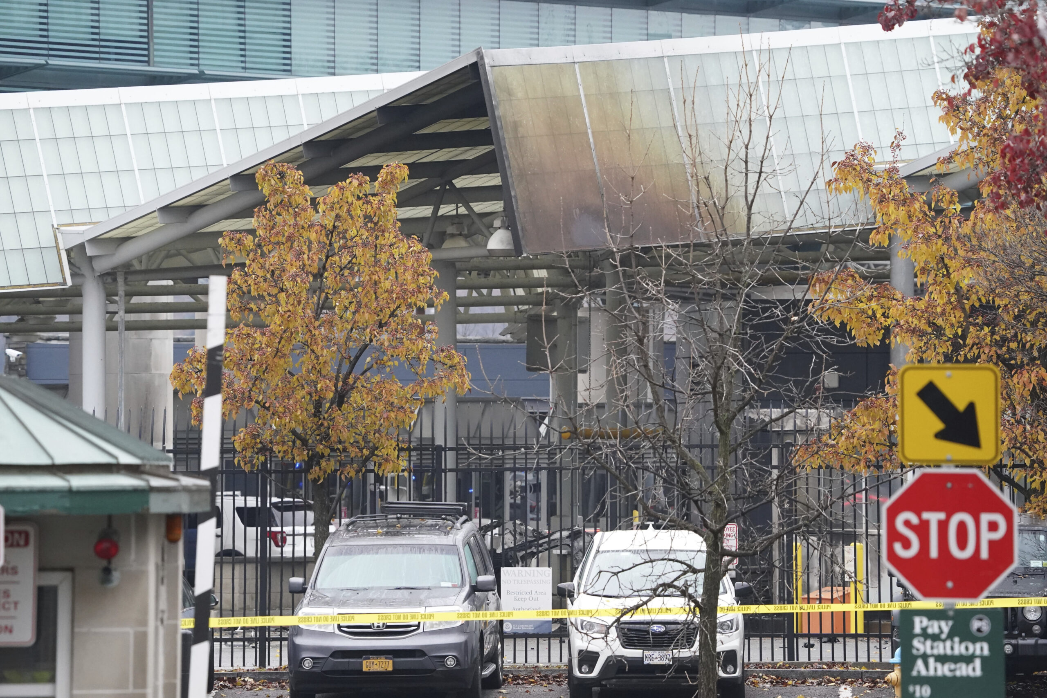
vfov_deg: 3.8
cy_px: 349
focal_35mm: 359
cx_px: 524
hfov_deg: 5.7
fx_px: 10441
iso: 6400
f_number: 9
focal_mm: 359
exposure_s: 1/640
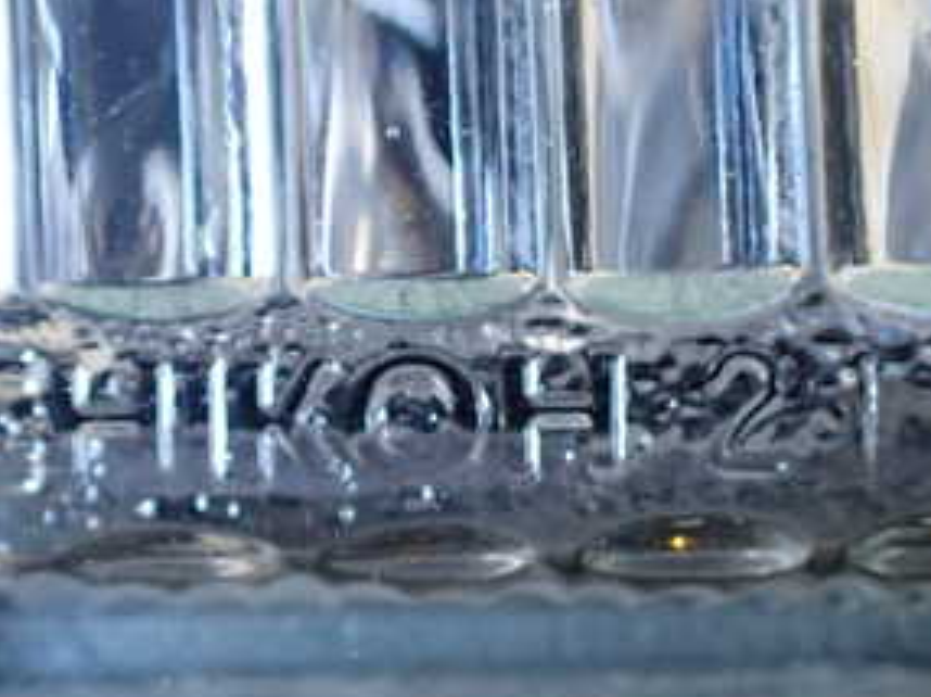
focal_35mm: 63
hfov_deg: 30.7
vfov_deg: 23.2
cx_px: 553
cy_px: 384
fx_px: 1693
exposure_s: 1/125
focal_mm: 5.4
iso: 640
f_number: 2.3
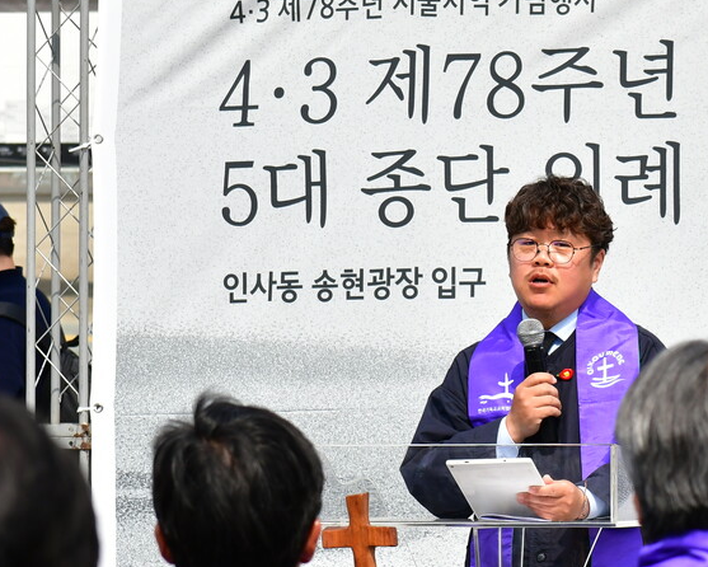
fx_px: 6414
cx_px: 679
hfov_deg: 6.3
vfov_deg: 5.1
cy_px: 250
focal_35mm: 306
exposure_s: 1/1250
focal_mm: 95
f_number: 13
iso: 500
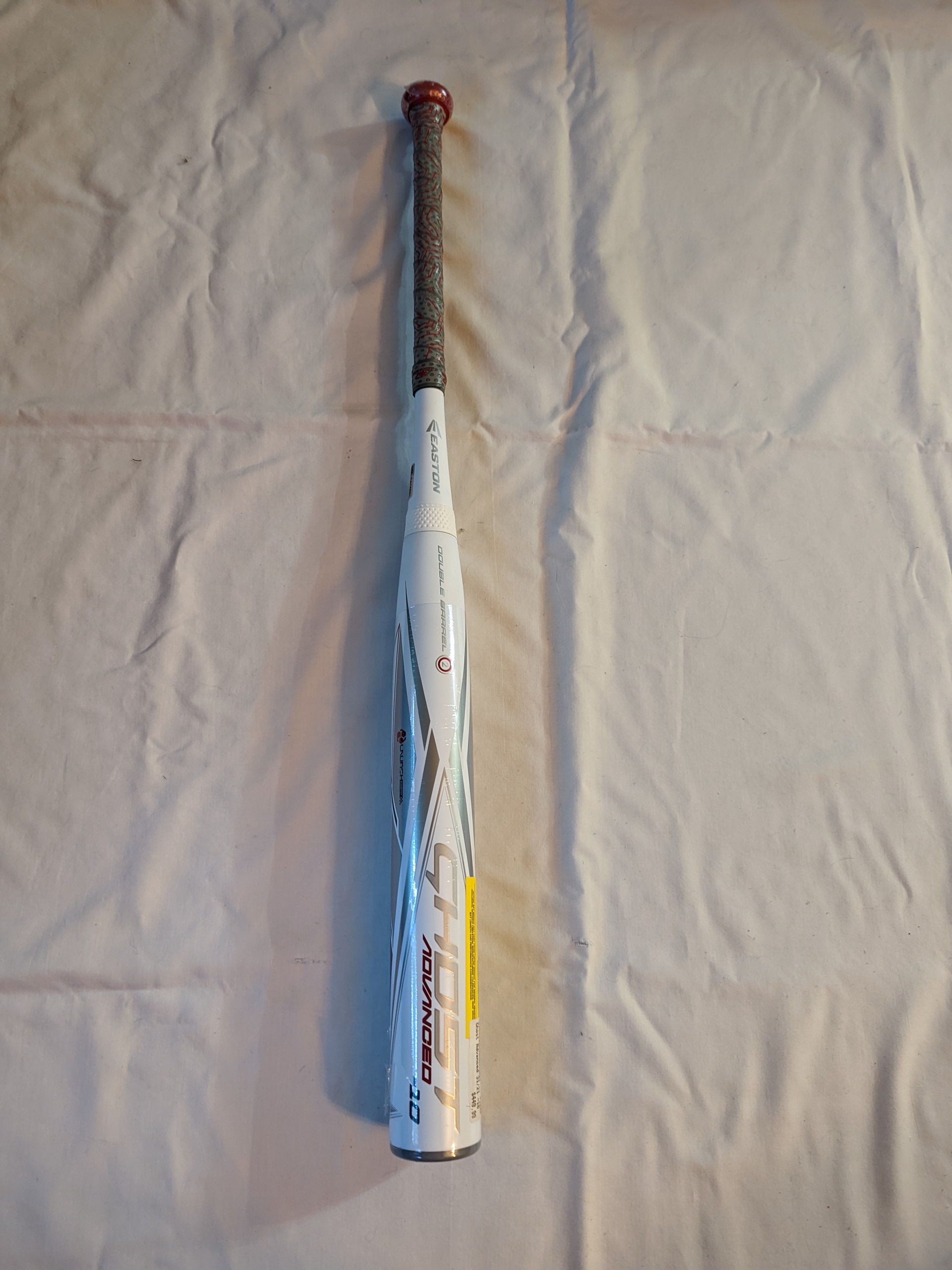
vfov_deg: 71.6
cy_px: 635
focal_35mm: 24
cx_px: 476
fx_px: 880
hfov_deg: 56.8
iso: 270
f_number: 1.85
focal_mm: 6.81
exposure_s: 1/24
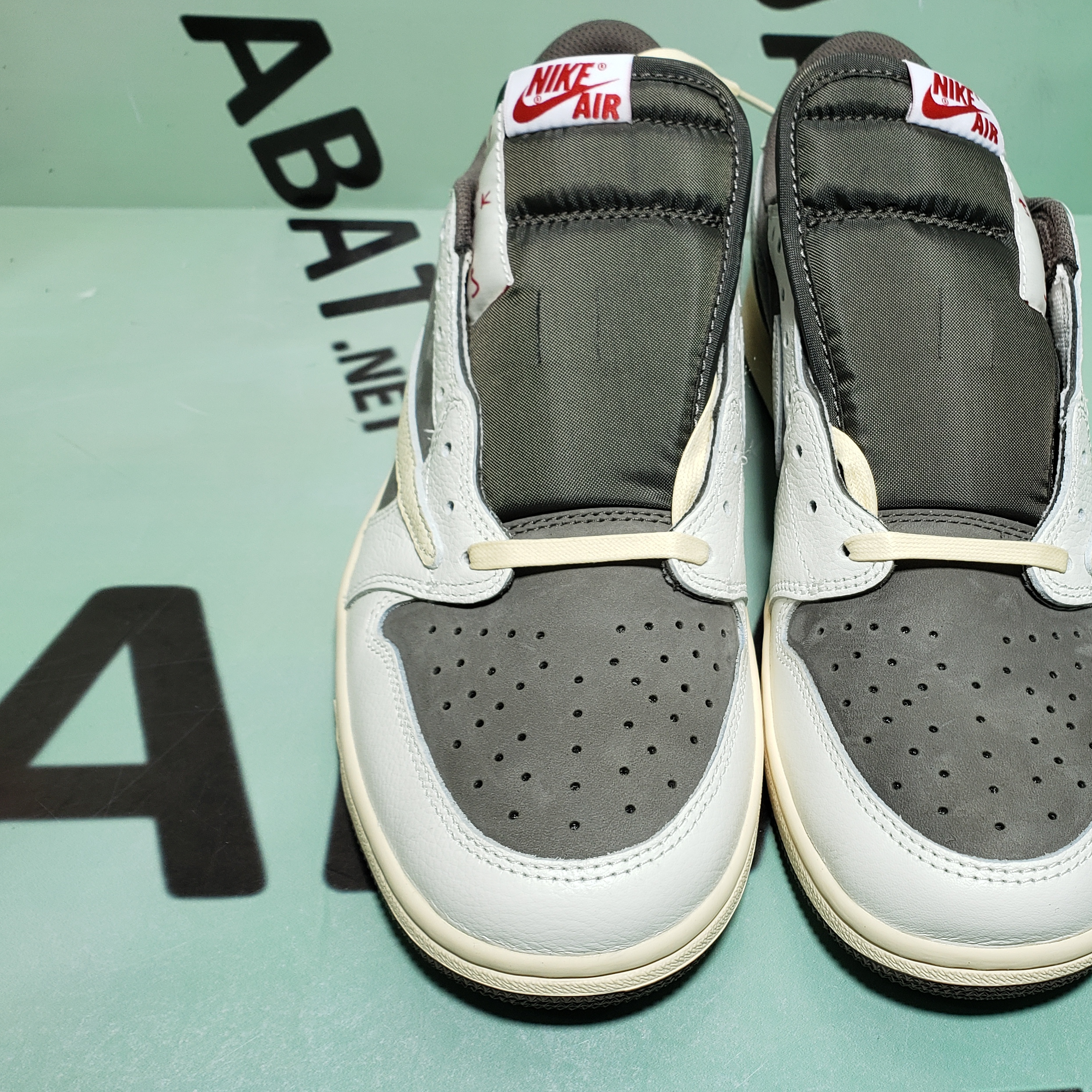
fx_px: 1321
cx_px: 763
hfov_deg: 44.0
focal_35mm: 37
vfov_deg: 44.9
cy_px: 557
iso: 50
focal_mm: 4.3
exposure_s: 1/137
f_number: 2.4
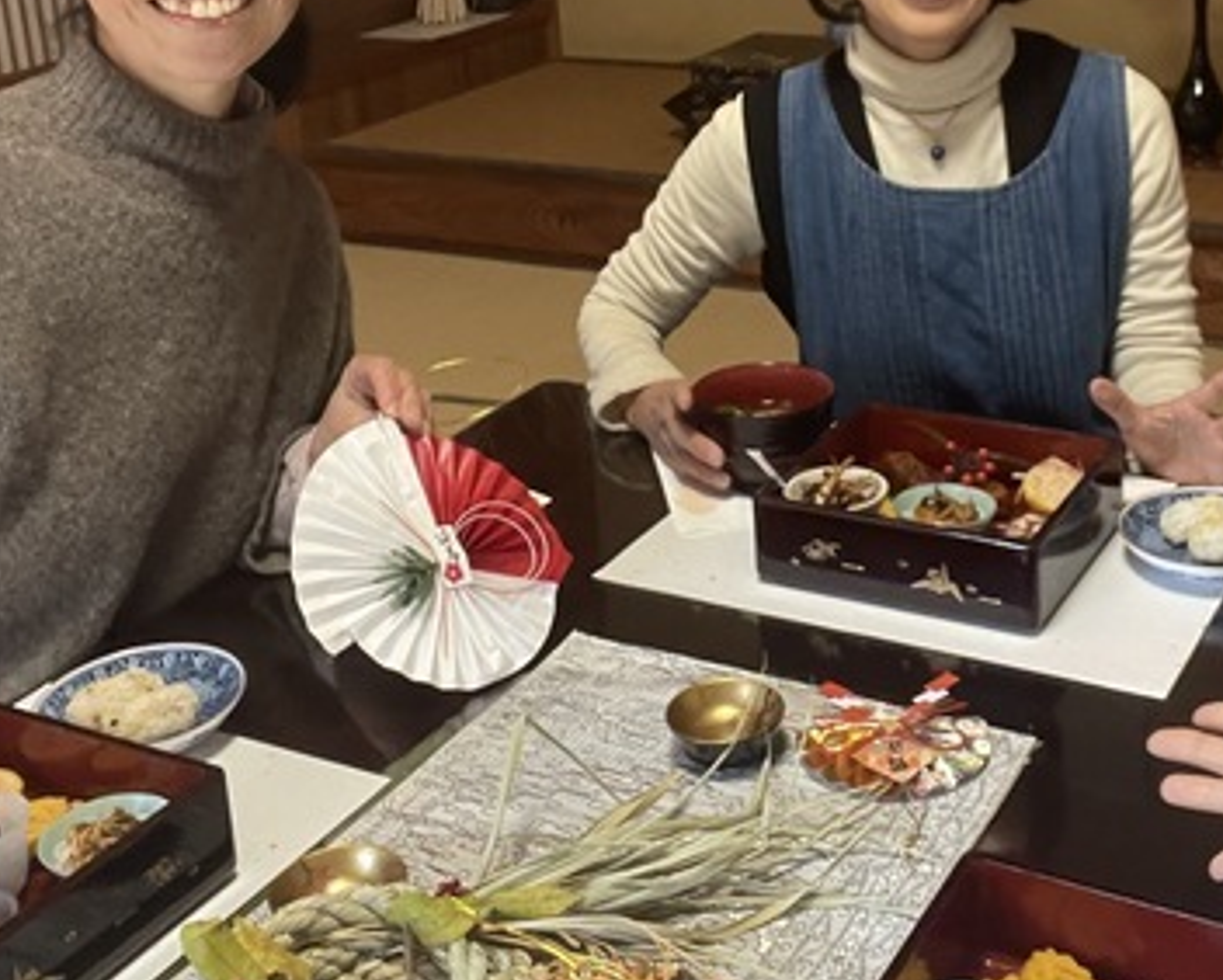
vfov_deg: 29.1
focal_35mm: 51
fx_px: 1847
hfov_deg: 36.5
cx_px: 723
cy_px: 209
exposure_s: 1/60
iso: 250
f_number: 2.2
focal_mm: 2.71
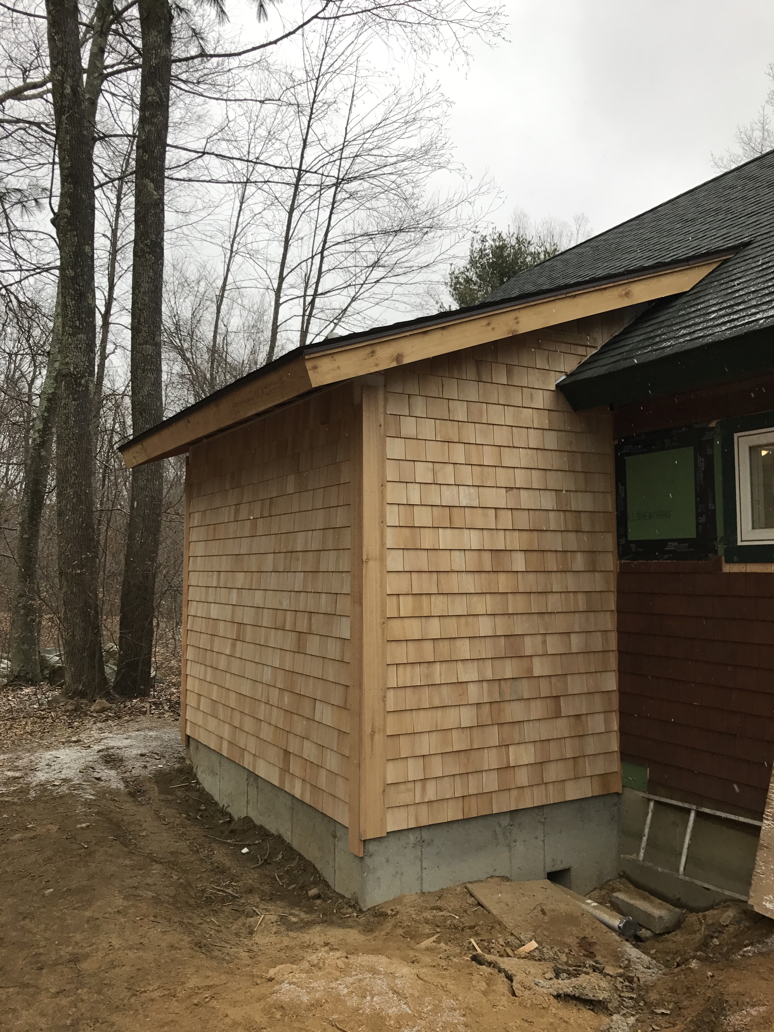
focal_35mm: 28
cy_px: 516
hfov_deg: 49.7
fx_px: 835
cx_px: 387
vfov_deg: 63.4
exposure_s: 1/312
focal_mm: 3.99
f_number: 1.8
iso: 20
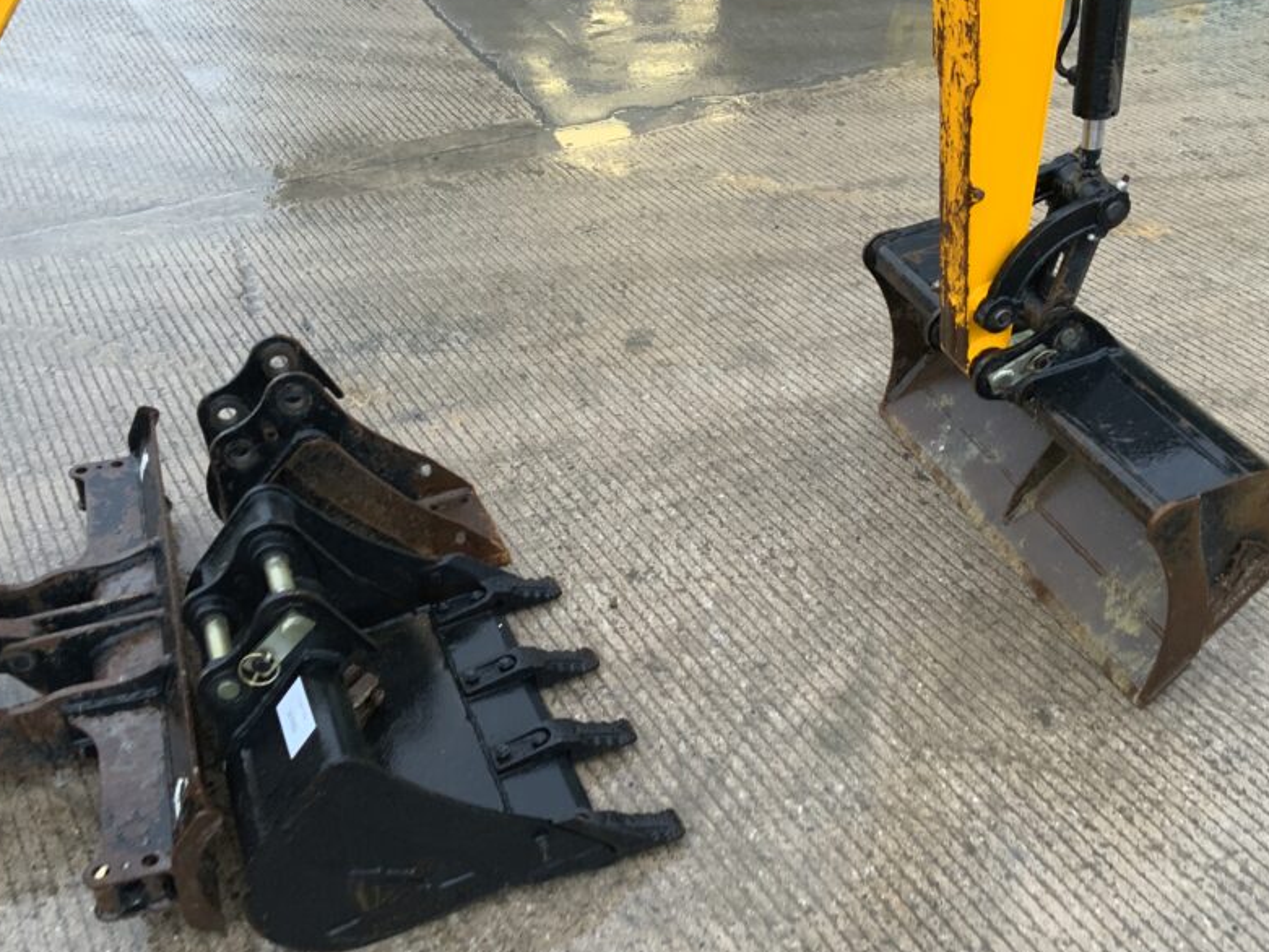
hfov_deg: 48.9
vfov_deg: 37.6
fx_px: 1393
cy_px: 547
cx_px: 705
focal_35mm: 38
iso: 64
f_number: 1.8
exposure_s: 1/67
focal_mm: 3
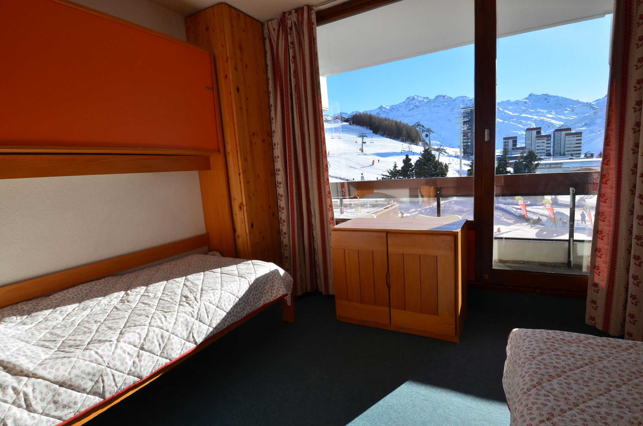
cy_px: 213
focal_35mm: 18
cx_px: 322
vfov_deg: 67.2
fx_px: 321
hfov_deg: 90.1
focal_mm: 12
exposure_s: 1/320
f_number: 10
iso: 200
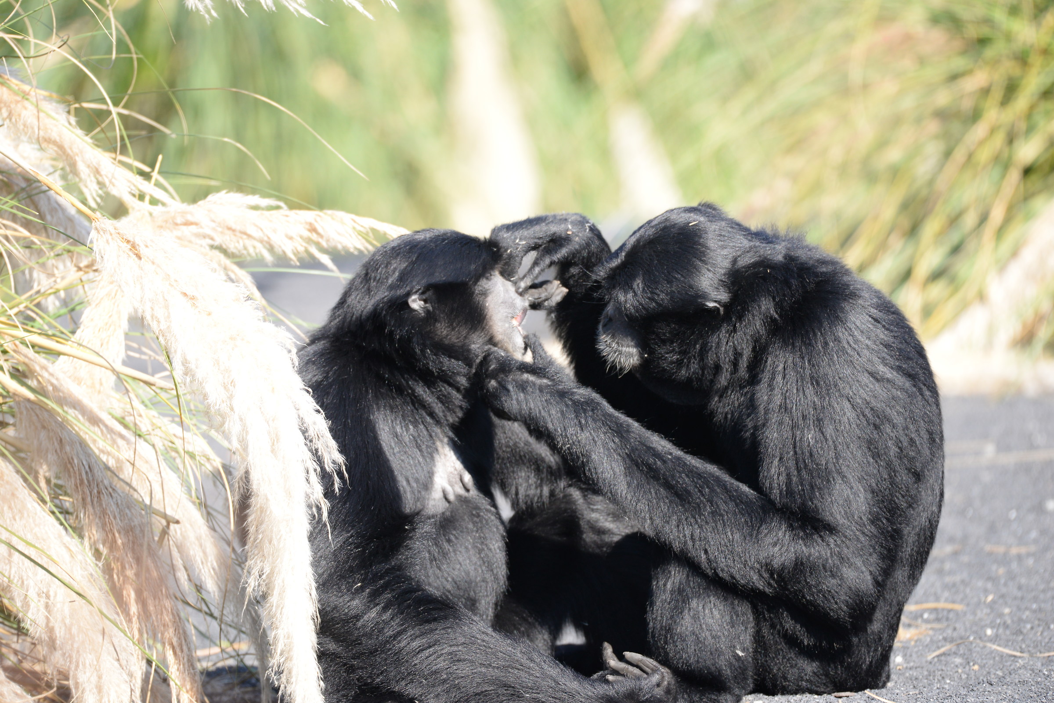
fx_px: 17572
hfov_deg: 3.4
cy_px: 352
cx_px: 527
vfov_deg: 2.3
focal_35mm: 600
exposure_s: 1/500
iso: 800
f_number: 8
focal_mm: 600
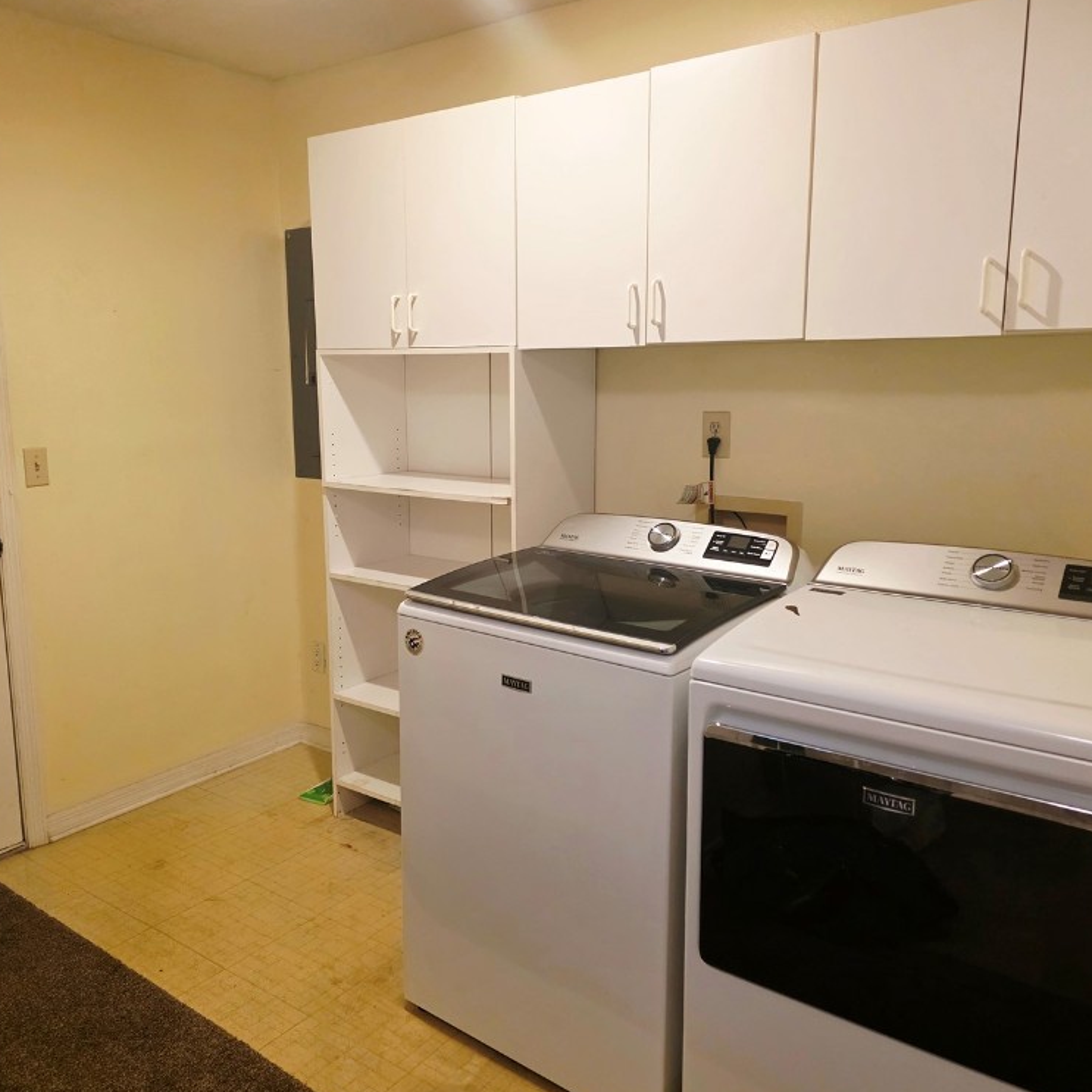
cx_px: 495
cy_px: 542
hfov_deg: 57.2
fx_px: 999
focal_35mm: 28
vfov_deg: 57.3
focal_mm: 6.3
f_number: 1.7
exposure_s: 1/120
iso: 640
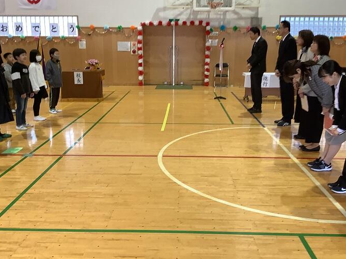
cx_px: 170
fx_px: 370
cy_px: 118
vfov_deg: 38.7
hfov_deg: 50.1
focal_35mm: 37
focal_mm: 3.3
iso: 125
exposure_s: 1/50
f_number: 2.4
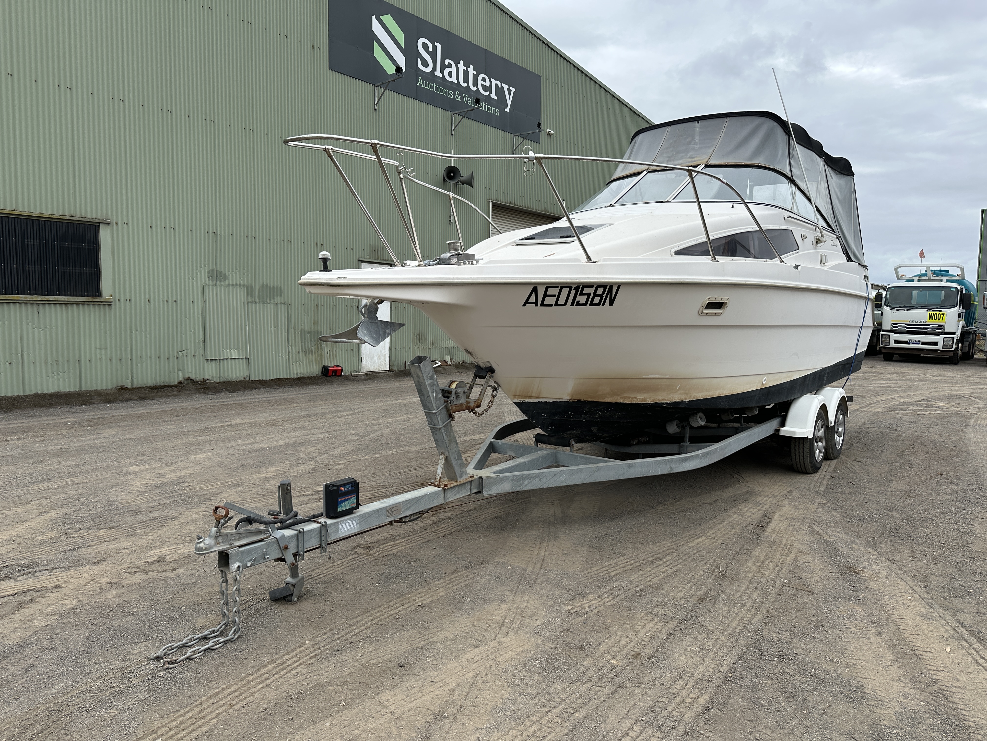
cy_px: 370
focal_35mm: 24
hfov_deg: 71.6
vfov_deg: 56.8
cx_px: 494
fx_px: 684
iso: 80
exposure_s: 1/3717
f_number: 1.78
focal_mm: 6.86
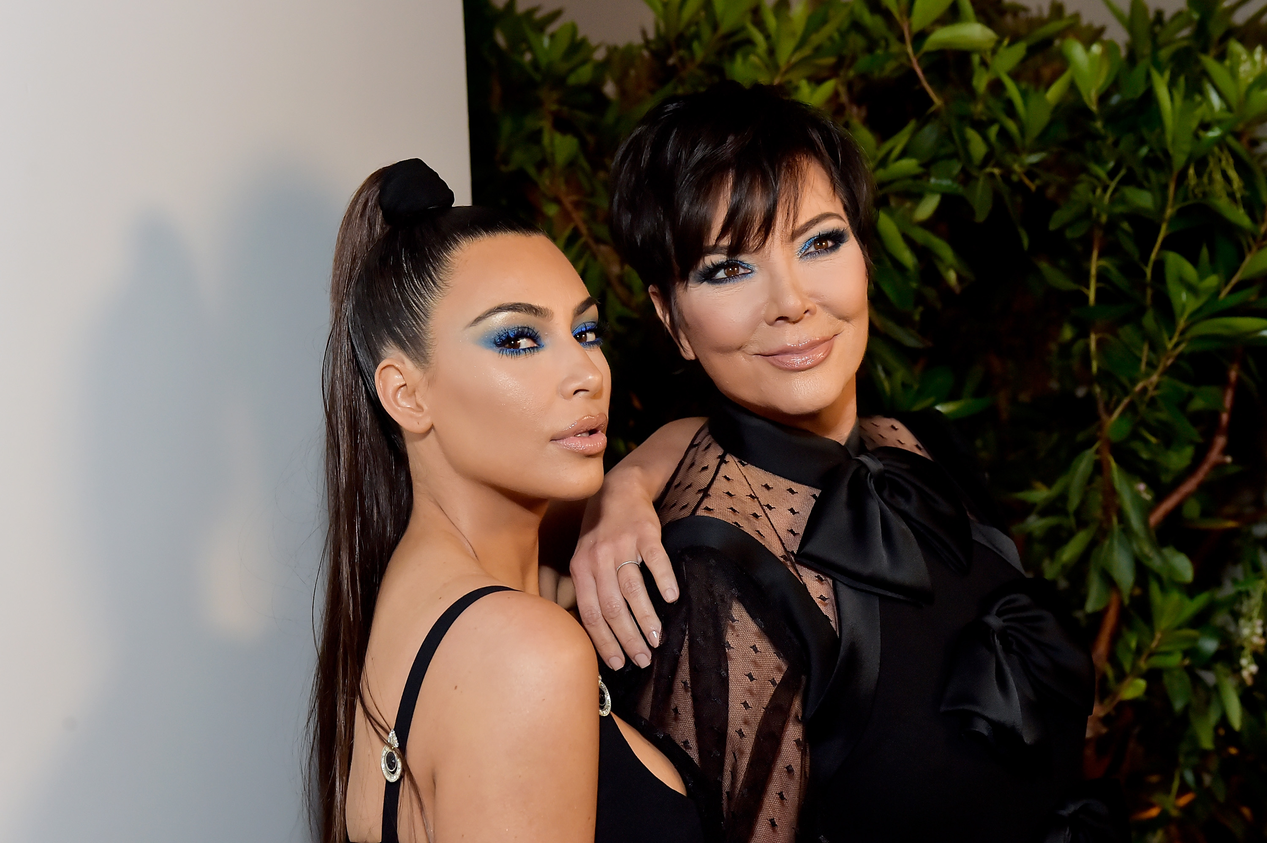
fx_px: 1759
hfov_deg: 39.6
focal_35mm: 50
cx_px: 634
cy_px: 422
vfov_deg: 27.0
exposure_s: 1/160
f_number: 4.5
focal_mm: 50
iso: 2500
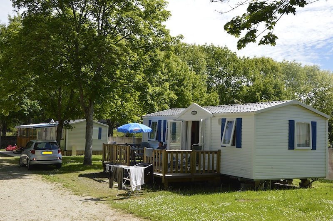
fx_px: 360
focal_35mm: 39
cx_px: 166
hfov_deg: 49.6
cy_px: 110
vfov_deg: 34.1
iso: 100
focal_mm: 26
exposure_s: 1/200
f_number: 8
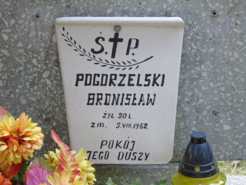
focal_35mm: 186
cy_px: 92
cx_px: 123
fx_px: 1322
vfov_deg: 8.0
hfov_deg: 10.6
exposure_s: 1/125
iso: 400
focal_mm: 33
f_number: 5
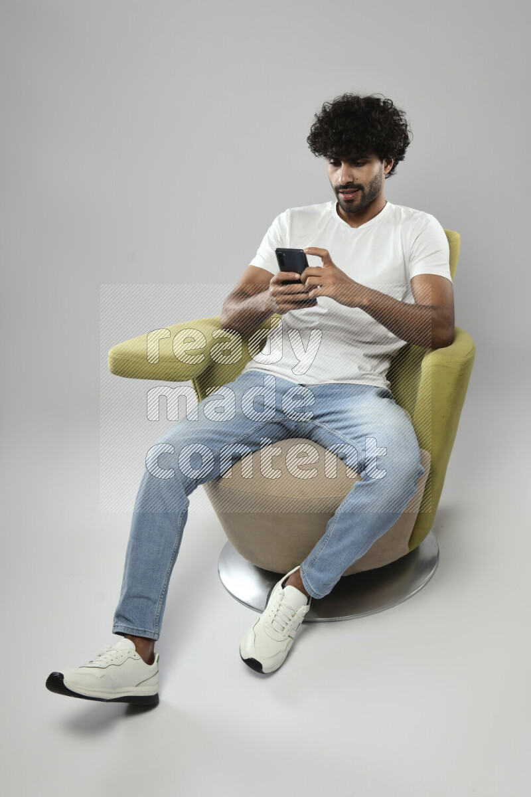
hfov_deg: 31.9
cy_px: 398
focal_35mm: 42
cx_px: 266
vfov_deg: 46.4
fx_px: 929
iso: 400
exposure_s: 1/125
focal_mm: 42
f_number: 6.3
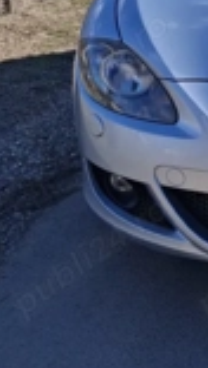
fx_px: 685
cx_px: 321
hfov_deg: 15.7
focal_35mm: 70
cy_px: 101
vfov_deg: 29.7
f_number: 1.8
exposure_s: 1/2000
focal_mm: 4.69
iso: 25
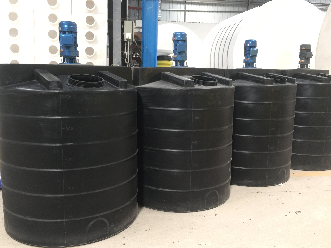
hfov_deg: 55.3
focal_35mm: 33
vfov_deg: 42.9
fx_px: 316
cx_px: 169
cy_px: 127
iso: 50
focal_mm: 4.15
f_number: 2.2
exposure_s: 1/17
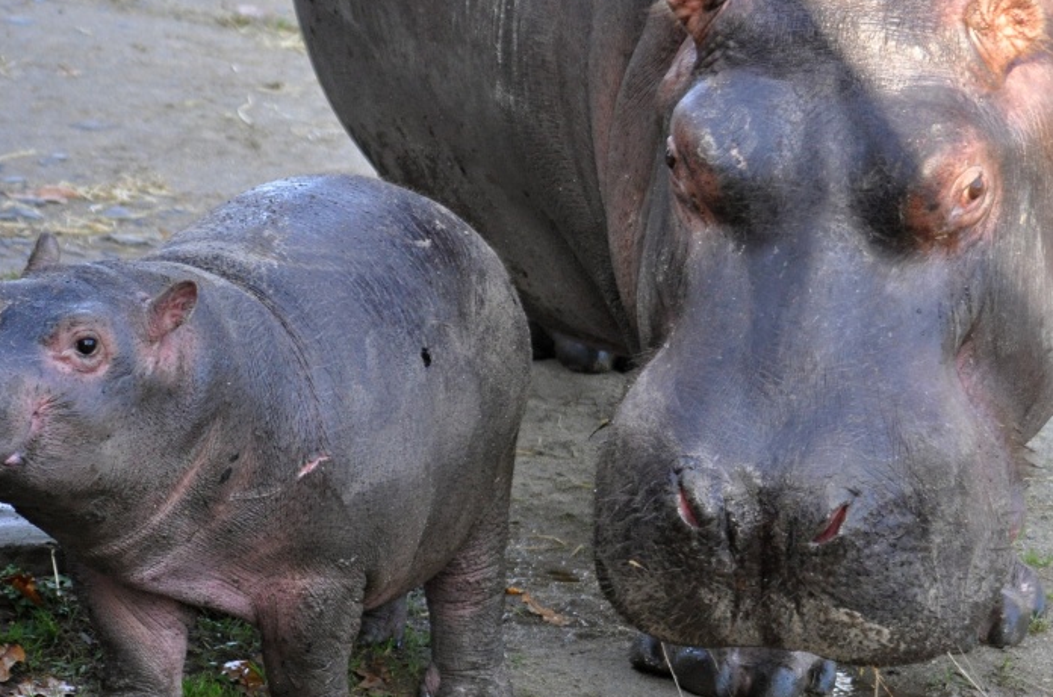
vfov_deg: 6.5
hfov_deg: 9.8
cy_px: 333
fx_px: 6122
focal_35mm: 210
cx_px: 578
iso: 900
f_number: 4
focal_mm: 95
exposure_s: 1/500
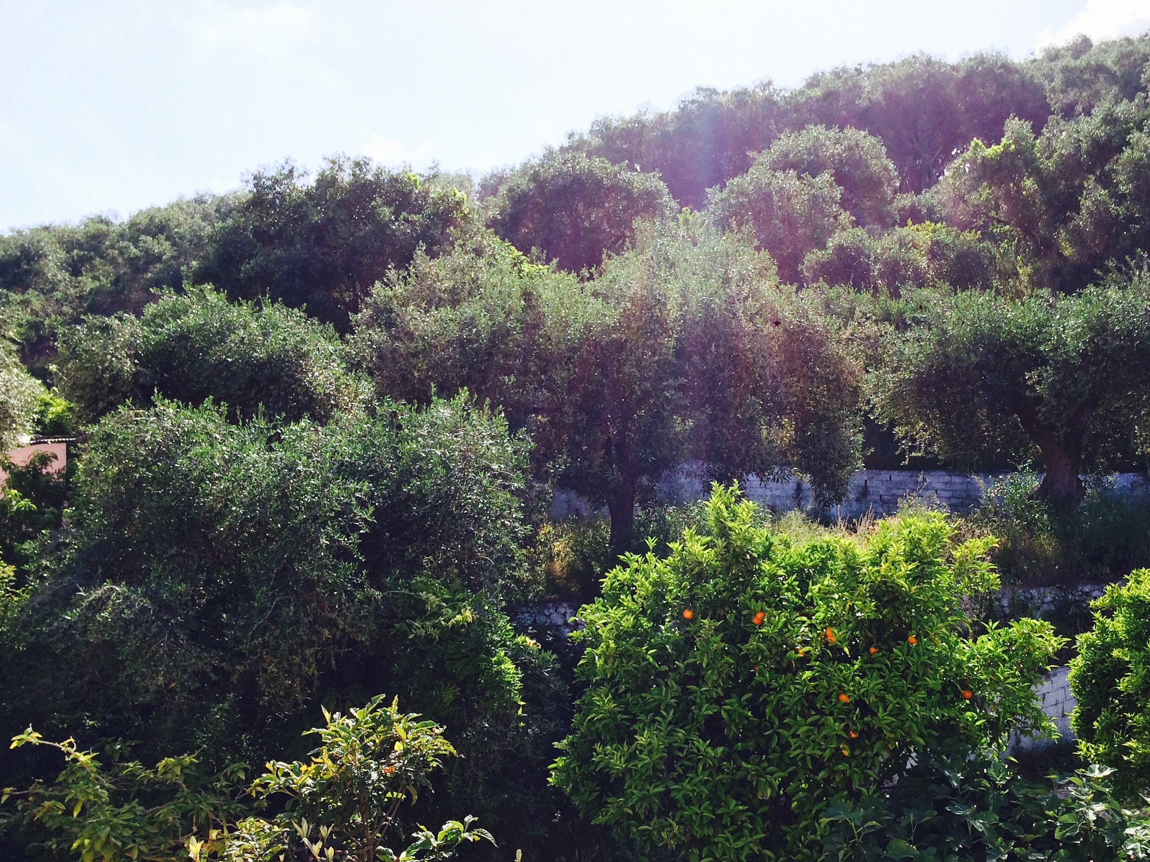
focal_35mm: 38
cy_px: 537
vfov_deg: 37.5
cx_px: 691
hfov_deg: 48.7
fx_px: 1262
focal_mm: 4.15
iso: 32
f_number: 2.2
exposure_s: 1/1026
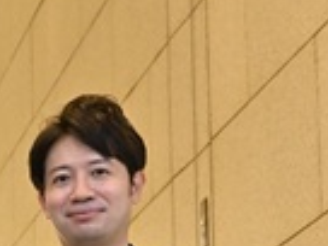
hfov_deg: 9.9
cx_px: -347
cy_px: 446
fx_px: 1753
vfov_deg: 7.8
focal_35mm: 185
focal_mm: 37
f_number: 5.6
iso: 1600
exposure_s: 1/60
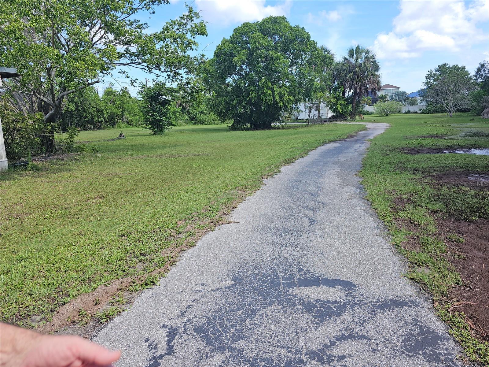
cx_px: 244
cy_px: 184
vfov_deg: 58.9
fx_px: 325
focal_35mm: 23
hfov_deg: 73.9
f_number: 1.7
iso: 10
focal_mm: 6.3
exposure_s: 1/305
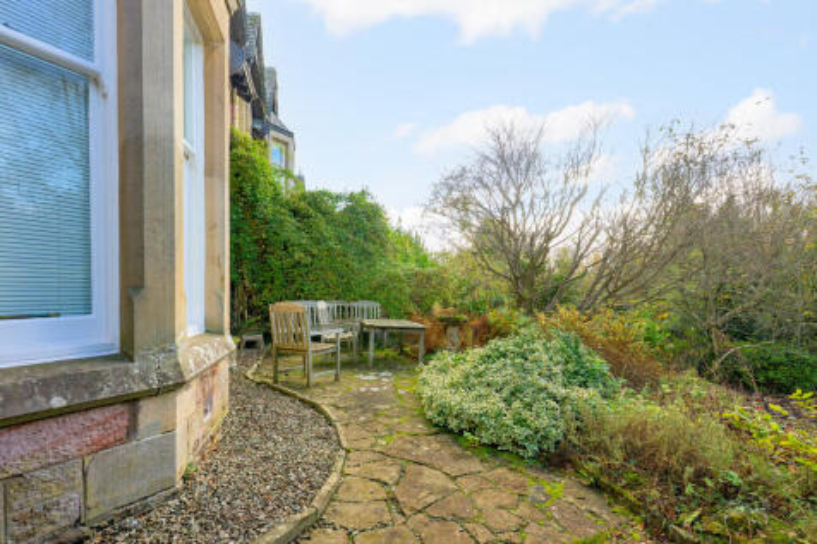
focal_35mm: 17
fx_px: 386
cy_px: 272
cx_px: 408
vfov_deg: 70.4
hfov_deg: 93.3
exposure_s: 1/200
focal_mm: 17
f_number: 7.1
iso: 640
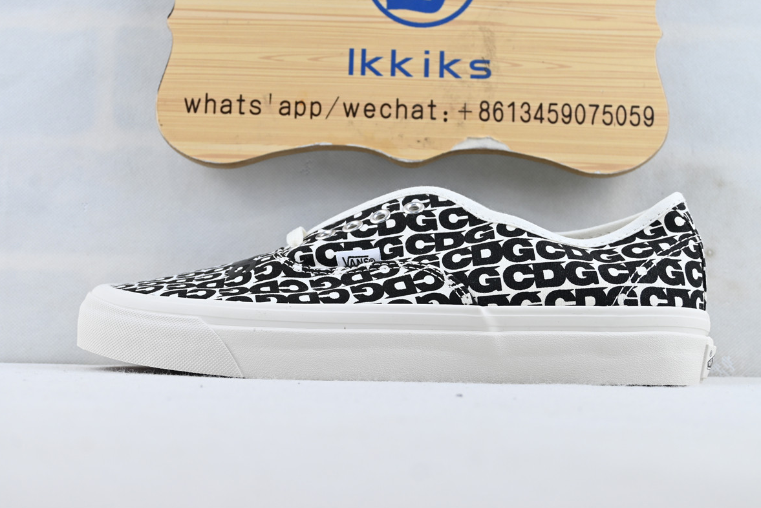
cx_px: 379
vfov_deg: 26.0
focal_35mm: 52
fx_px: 1099
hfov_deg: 38.2
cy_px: 252
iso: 100
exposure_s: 1/50
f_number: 5
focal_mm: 34
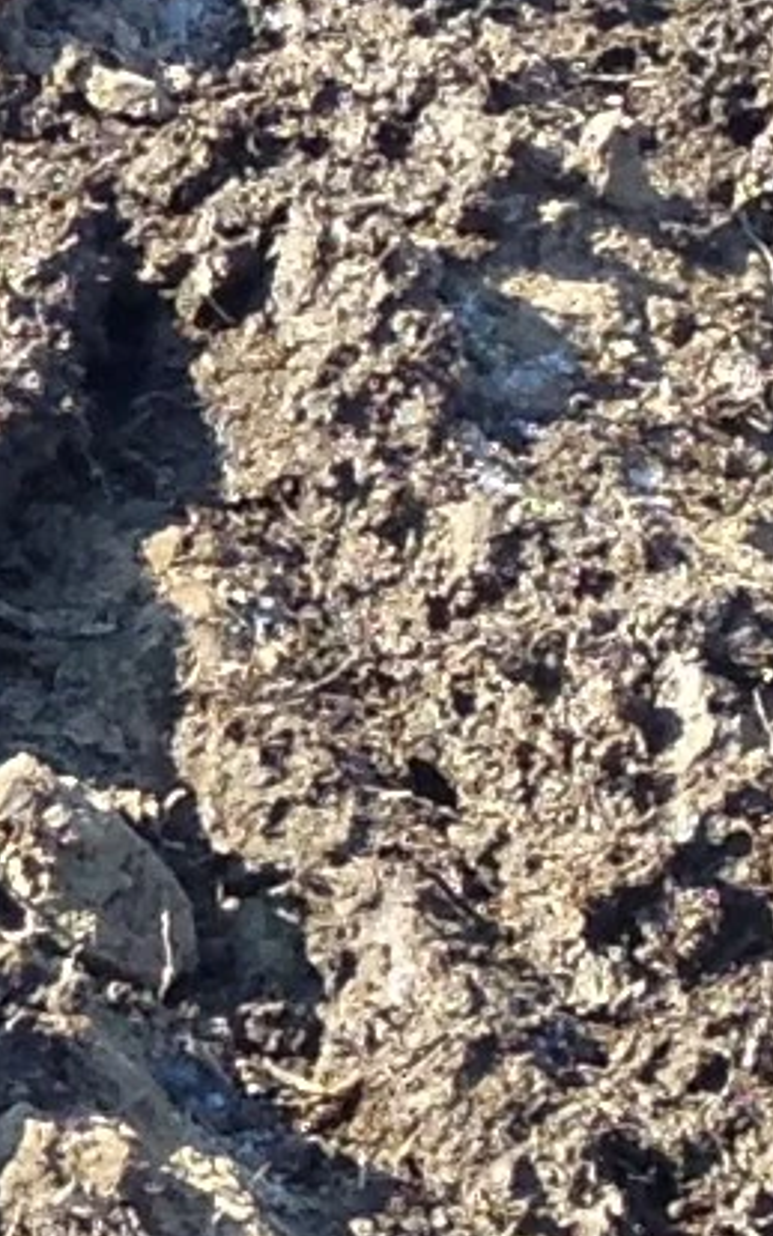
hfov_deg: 4.4
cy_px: 409
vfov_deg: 7.6
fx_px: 9297
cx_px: -2259
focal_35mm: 276
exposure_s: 1/369
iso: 50
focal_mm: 4.13
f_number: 2.4
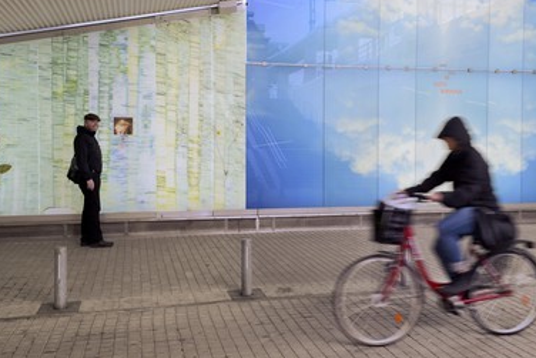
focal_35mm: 38
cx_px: 269
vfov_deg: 35.1
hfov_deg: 50.7
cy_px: 164
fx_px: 566
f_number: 9
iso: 800
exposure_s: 1/50
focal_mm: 34
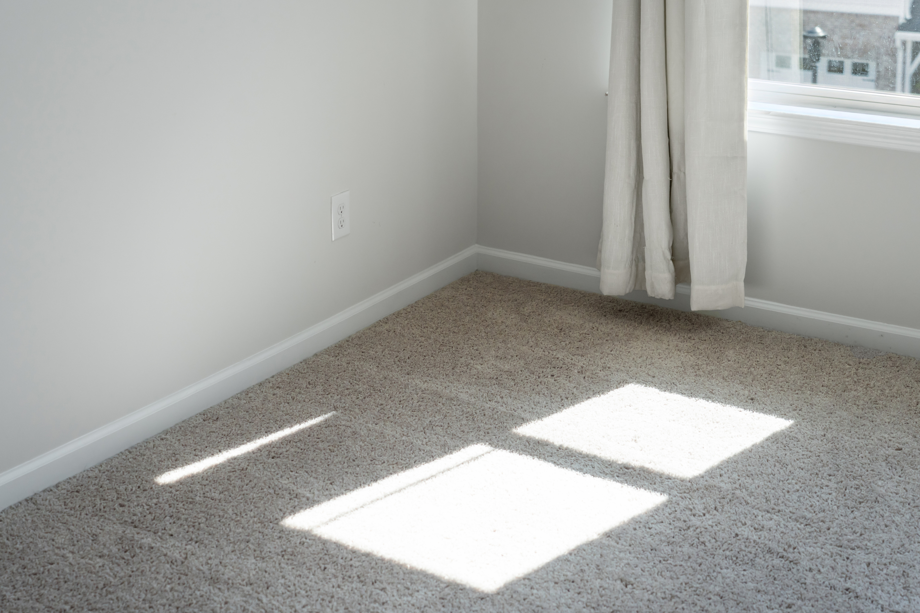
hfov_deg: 36.9
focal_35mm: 54
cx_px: 460
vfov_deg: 25.1
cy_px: 306
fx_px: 1380
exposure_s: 1/1000
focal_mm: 54
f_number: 4.5
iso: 800
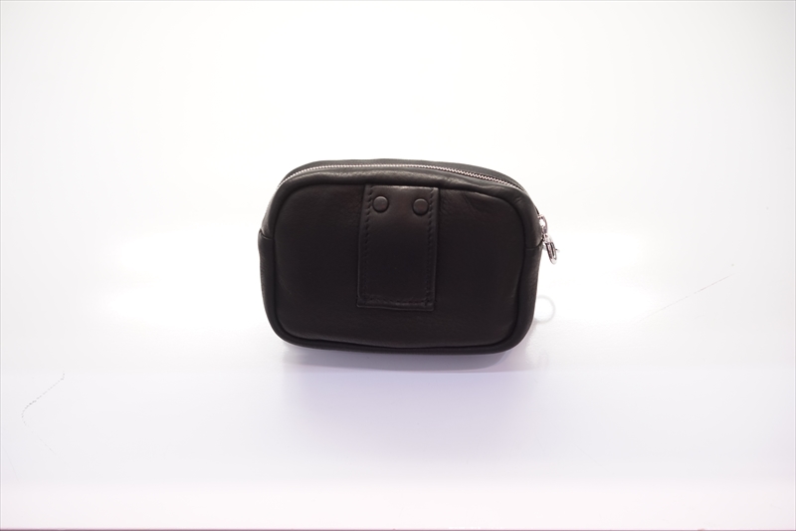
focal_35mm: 55
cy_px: 266
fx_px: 1216
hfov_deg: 36.3
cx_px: 398
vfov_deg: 24.6
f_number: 4
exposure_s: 1/60
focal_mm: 55
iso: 640
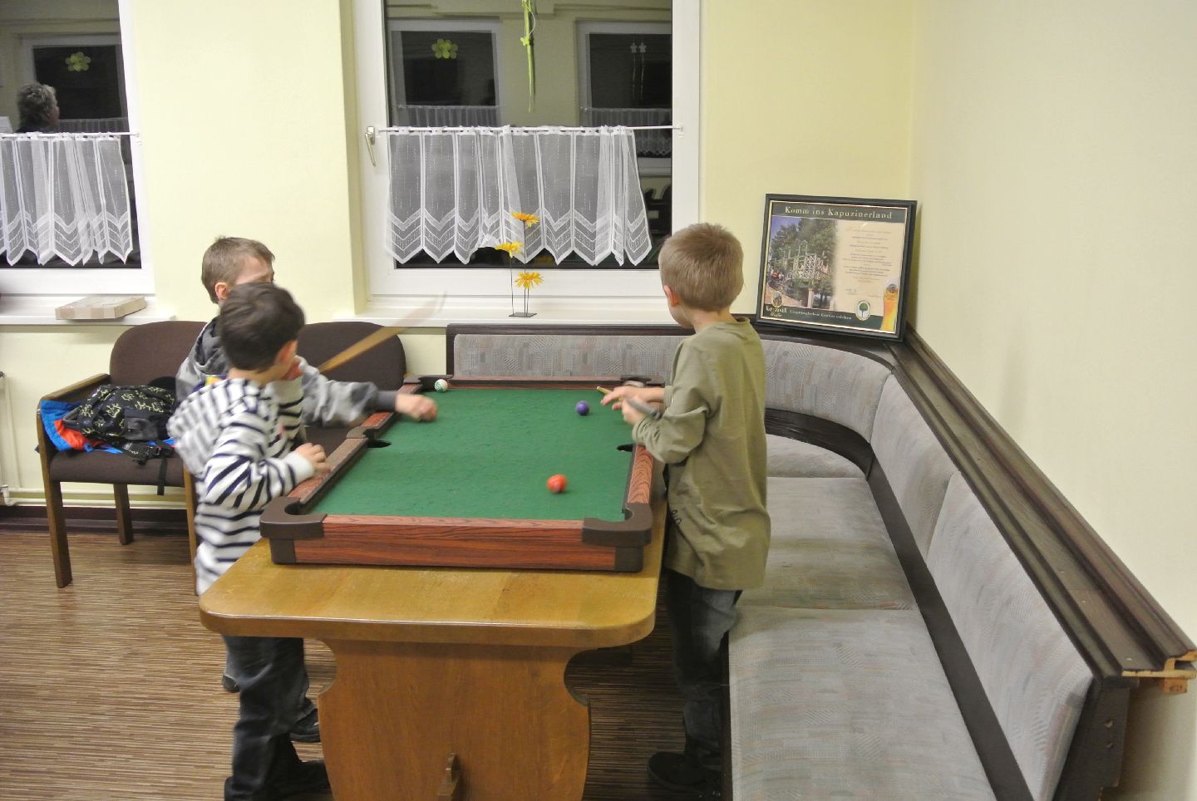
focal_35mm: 36
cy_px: 400
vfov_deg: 37.0
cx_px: 598
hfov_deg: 53.1
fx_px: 1198
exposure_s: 1/13
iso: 800
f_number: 4
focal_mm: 13.6
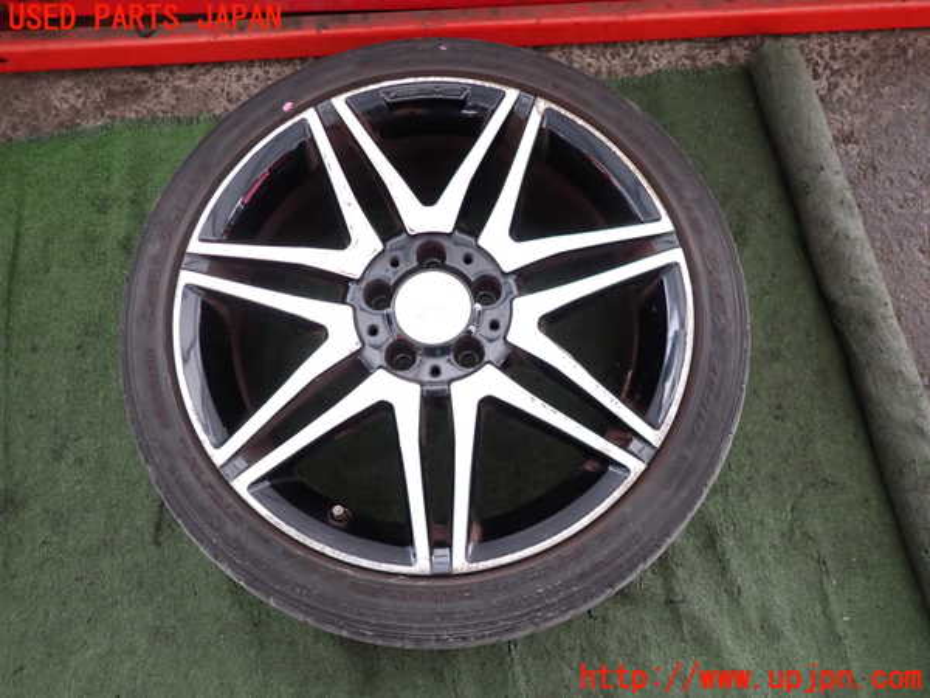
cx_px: 465
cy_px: 349
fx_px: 672
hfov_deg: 69.4
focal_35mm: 25
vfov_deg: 54.9
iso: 250
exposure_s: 1/30
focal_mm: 4.5
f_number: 2
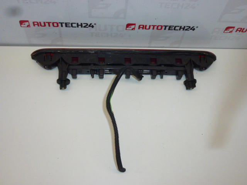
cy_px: 92
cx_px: 124
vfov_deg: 39.7
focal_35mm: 36
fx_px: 257
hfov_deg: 51.4
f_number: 3.7
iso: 400
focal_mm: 6.4
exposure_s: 1/400
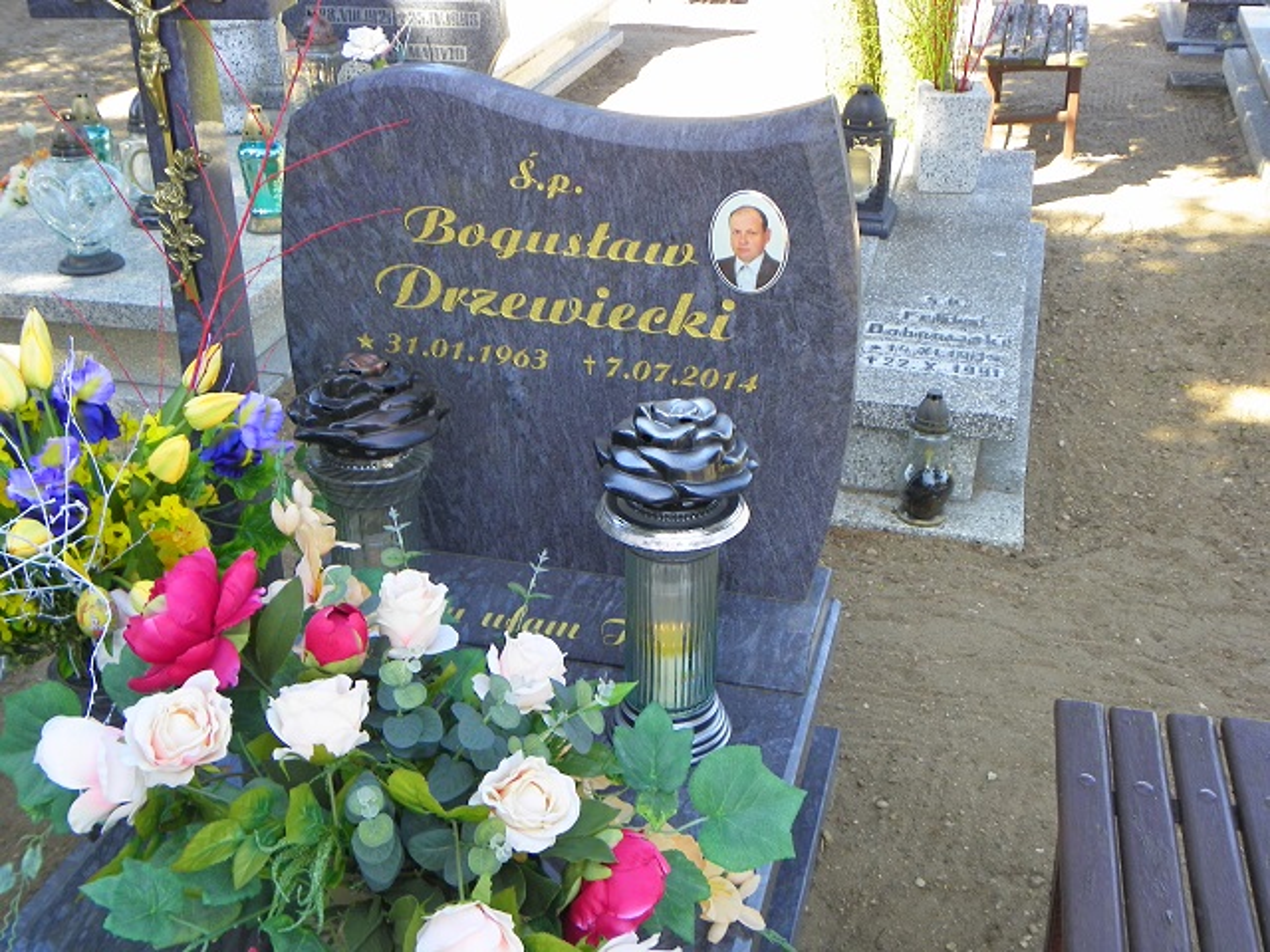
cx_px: 635
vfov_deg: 33.6
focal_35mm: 43
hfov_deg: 43.9
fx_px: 1578
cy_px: 476
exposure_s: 1/80
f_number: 3.2
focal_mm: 7.6
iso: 64
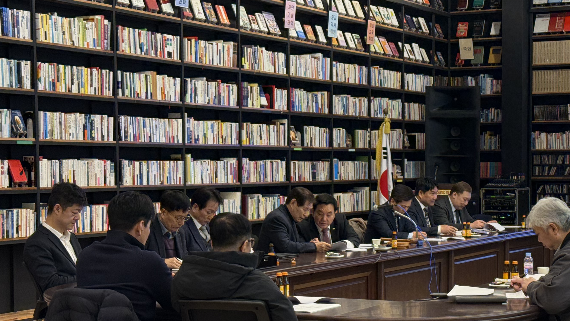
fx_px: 1194
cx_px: 412
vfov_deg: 15.2
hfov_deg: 26.6
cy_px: 229
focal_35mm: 79
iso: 80
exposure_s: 1/60
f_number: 1.78
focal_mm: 6.76
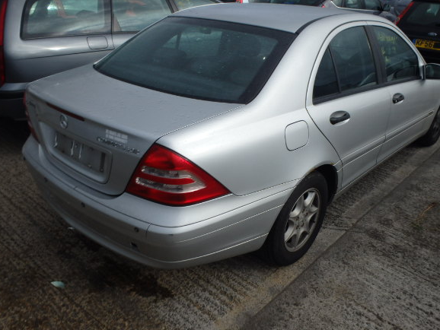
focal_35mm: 31
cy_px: 178
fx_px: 394
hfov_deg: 58.3
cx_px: 233
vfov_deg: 45.4
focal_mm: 5
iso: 125
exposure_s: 1/100
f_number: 11
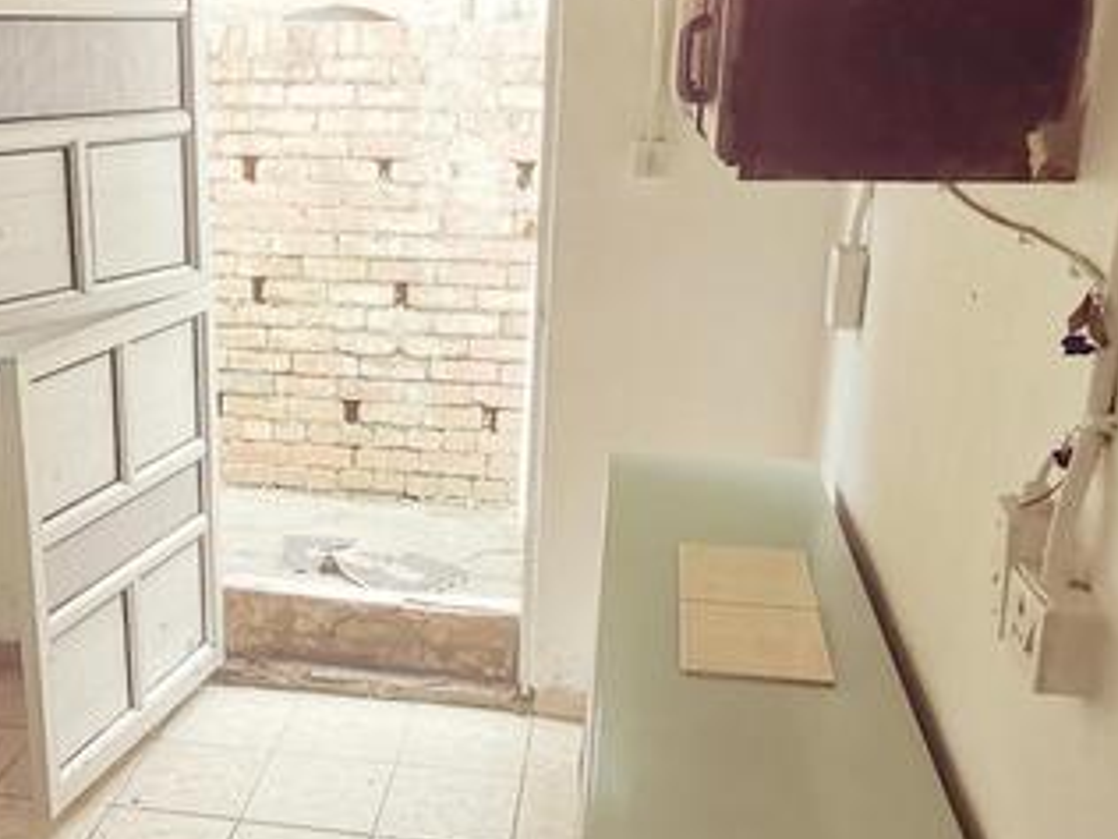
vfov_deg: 33.6
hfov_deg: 43.2
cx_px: 368
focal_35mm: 43
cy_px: 467
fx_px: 1389
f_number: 2.4
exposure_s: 1/100
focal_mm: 1.78
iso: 125
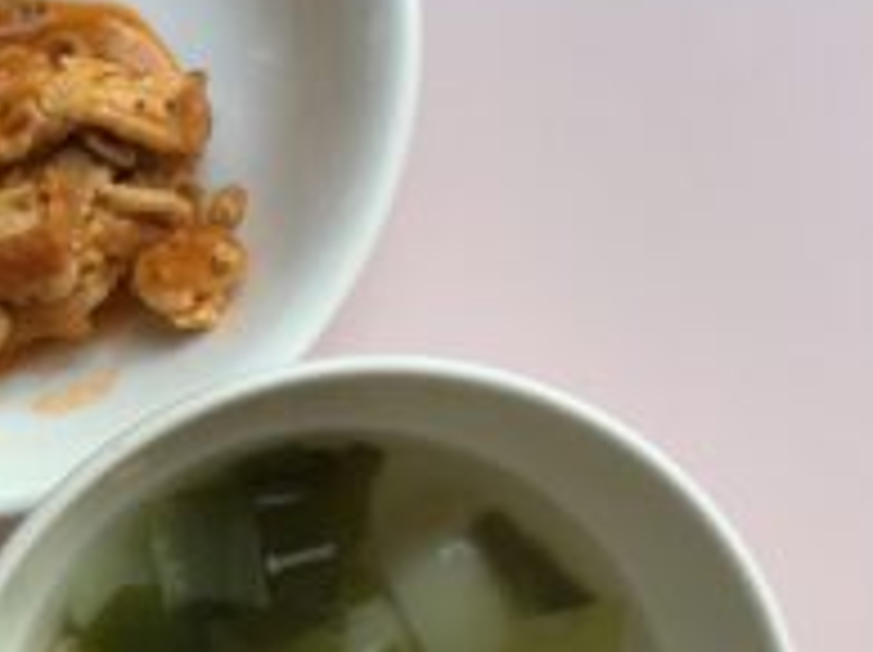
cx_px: -32
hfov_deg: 23.3
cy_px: 420
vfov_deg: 18.4
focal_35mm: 80
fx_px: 2015
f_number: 2.4
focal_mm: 3.3
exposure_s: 1/50
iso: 32
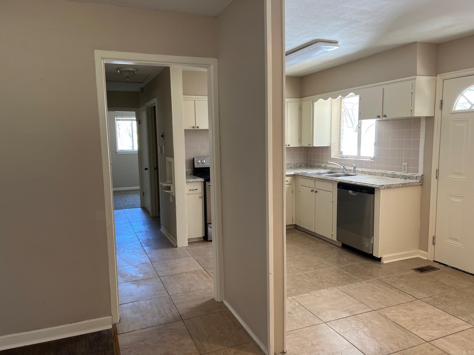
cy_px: 178
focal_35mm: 26
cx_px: 237
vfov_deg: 53.1
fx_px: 356
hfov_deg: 67.3
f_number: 1.5
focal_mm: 5.7
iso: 80
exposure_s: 1/60
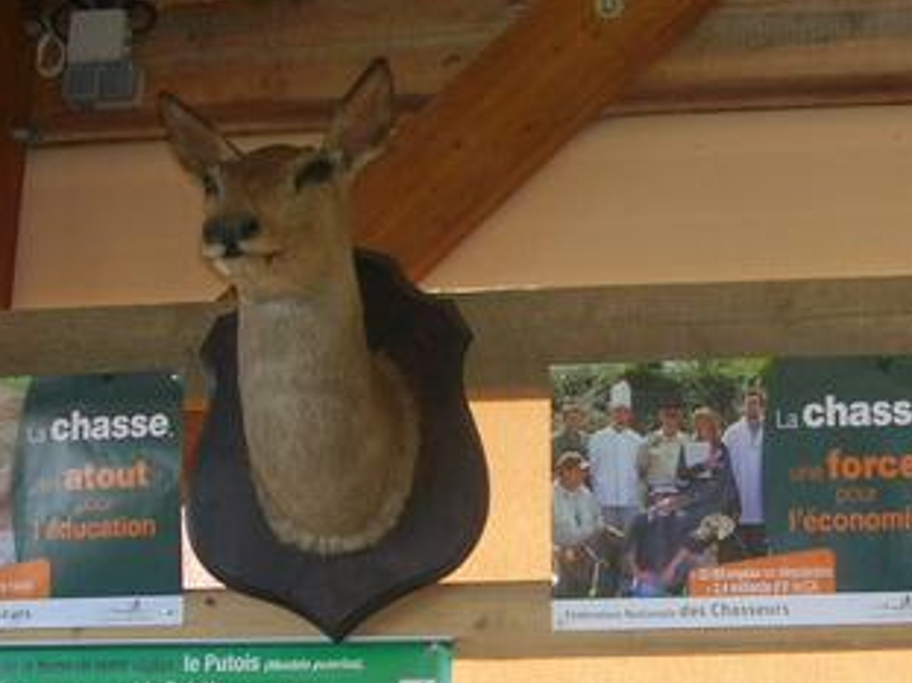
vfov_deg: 20.4
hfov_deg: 26.8
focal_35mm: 72
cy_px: 422
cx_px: 648
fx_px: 1896
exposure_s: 1/30.4
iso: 50
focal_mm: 5.8
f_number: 2.8
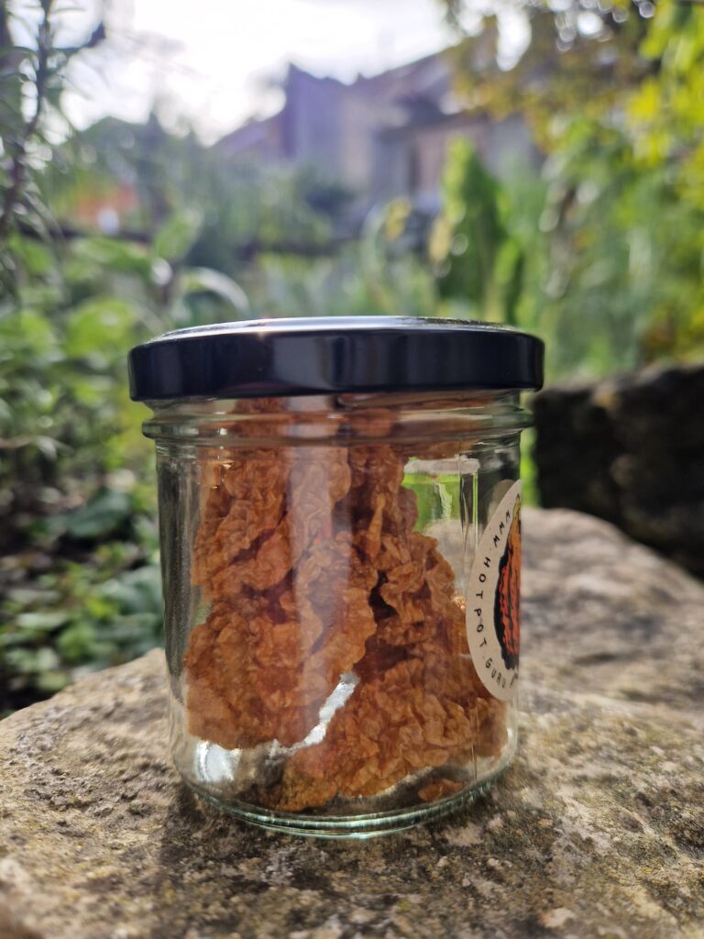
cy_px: 470
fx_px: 624
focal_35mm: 23
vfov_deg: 73.9
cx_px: 352
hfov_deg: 58.9
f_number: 1.8
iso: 50
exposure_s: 1/241
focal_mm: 5.4
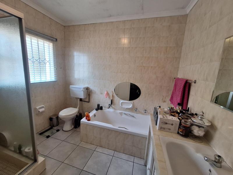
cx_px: 116
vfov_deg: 89.9
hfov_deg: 106.2
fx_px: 88
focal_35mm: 13
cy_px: 88
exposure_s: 1/50
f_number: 2.2
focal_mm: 1.74
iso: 64
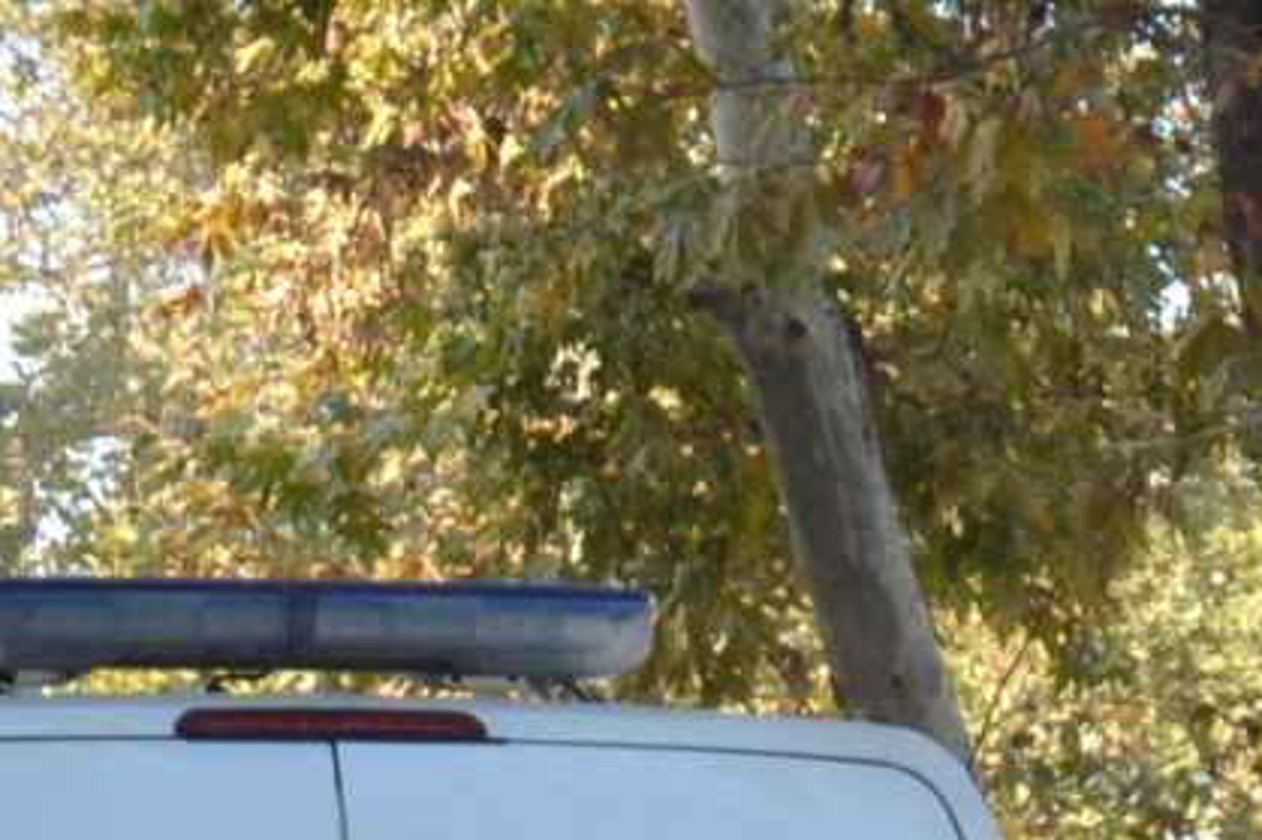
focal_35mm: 220
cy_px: 1992
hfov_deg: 9.4
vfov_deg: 6.0
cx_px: 765
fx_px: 7709
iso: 400
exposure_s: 1/200
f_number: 7.1
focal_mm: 24
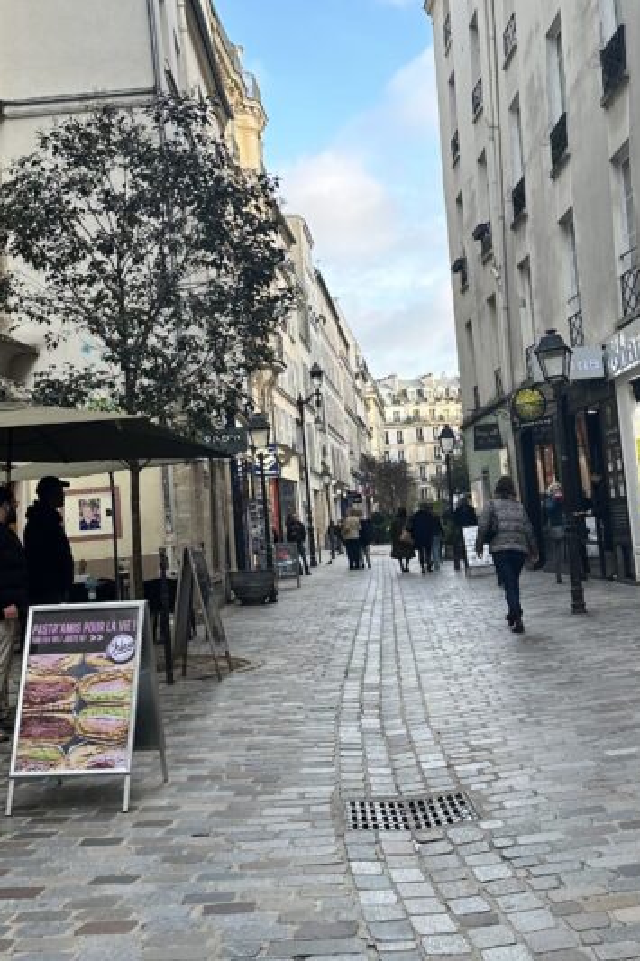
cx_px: 346
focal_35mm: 48
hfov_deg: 28.0
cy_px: 415
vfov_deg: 41.0
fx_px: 1281
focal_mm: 6.86
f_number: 1.78
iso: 80
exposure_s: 1/516
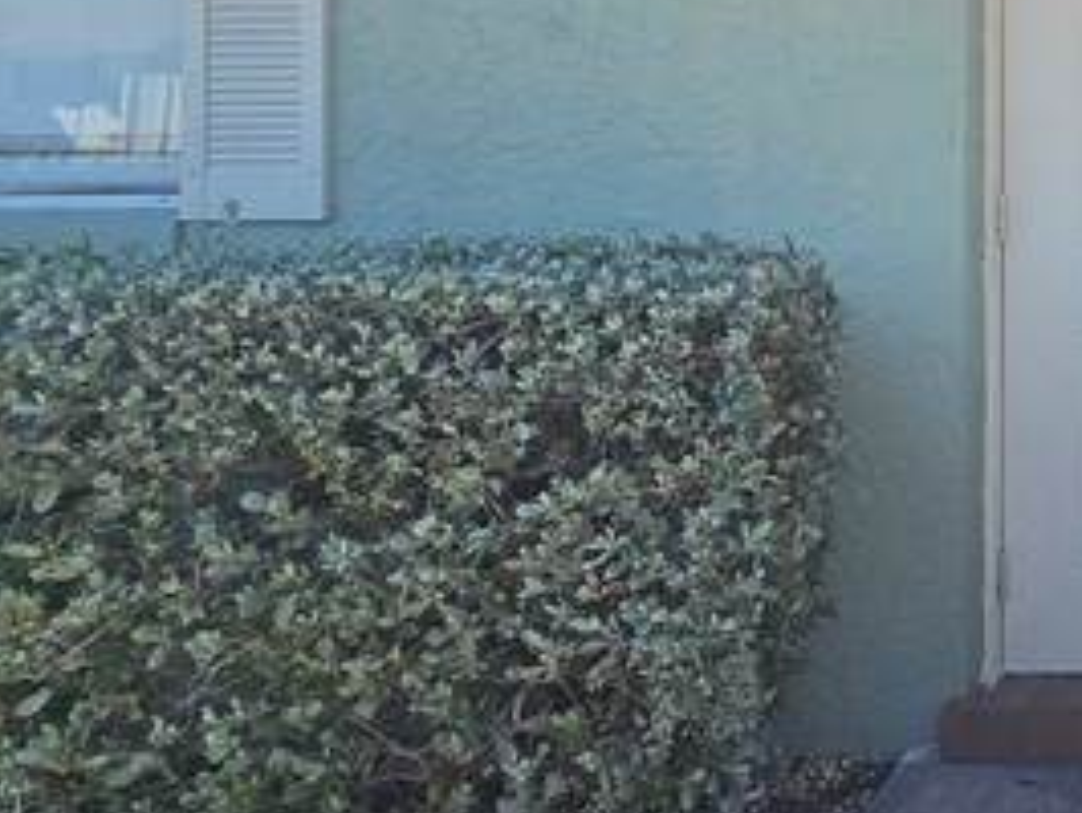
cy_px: 65
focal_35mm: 50
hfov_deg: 28.9
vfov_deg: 28.0
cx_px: 1493
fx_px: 1564
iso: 50
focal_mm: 2.2
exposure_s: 1/720
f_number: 2.2
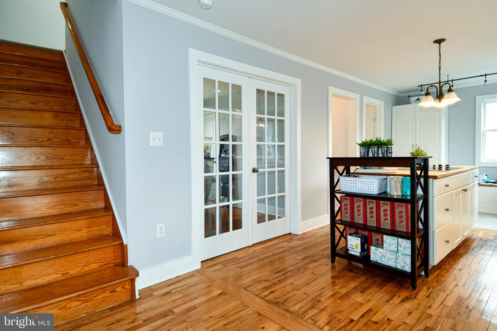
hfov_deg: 90.0
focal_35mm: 18
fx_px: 248
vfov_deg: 67.4
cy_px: 166
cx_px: 248
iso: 320
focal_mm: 12
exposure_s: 1/60
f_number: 4
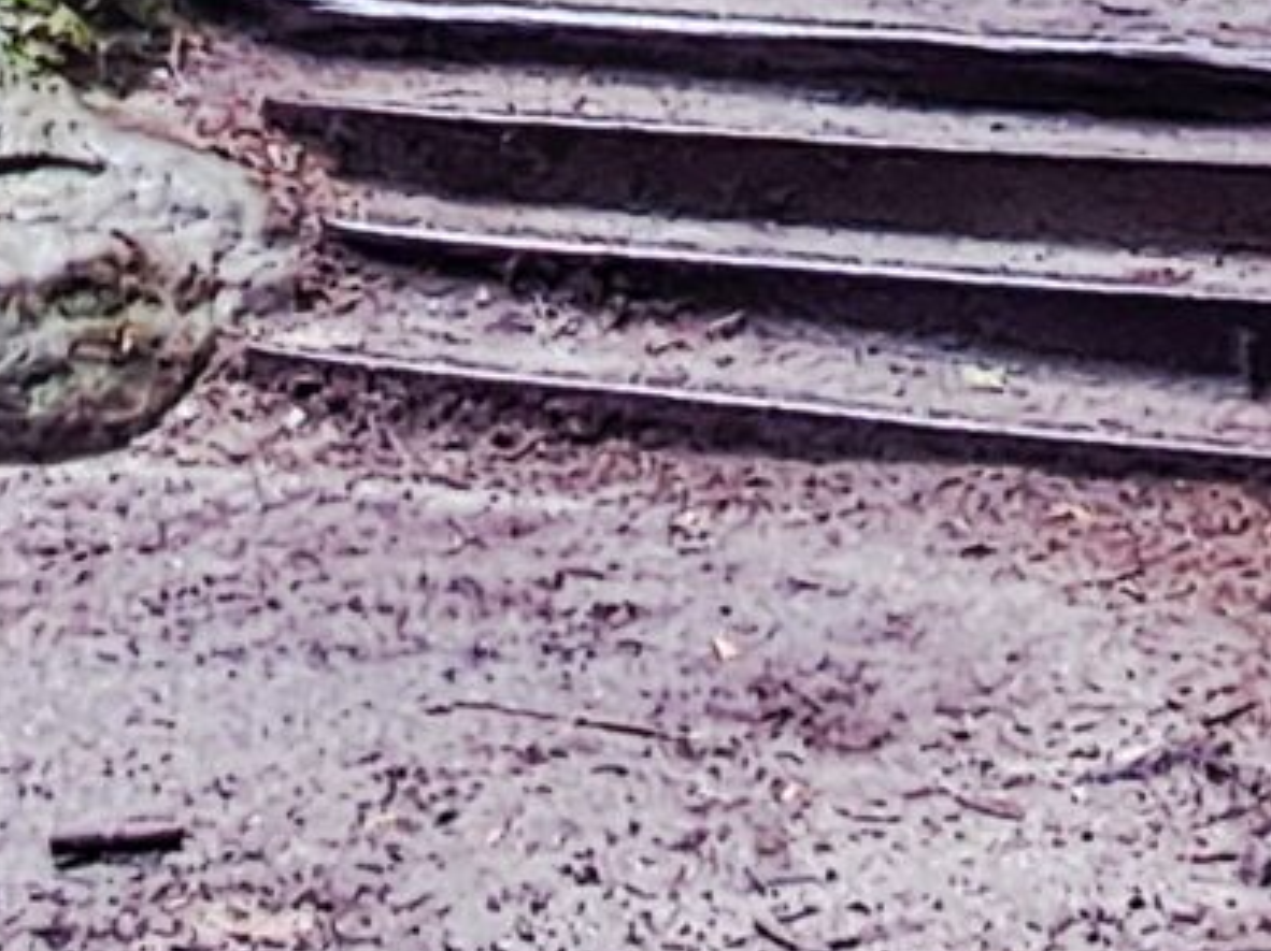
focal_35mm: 104
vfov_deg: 11.7
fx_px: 3816
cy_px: -1328
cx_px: 242
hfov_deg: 18.7
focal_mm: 1.64
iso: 200
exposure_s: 1/50
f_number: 2.2
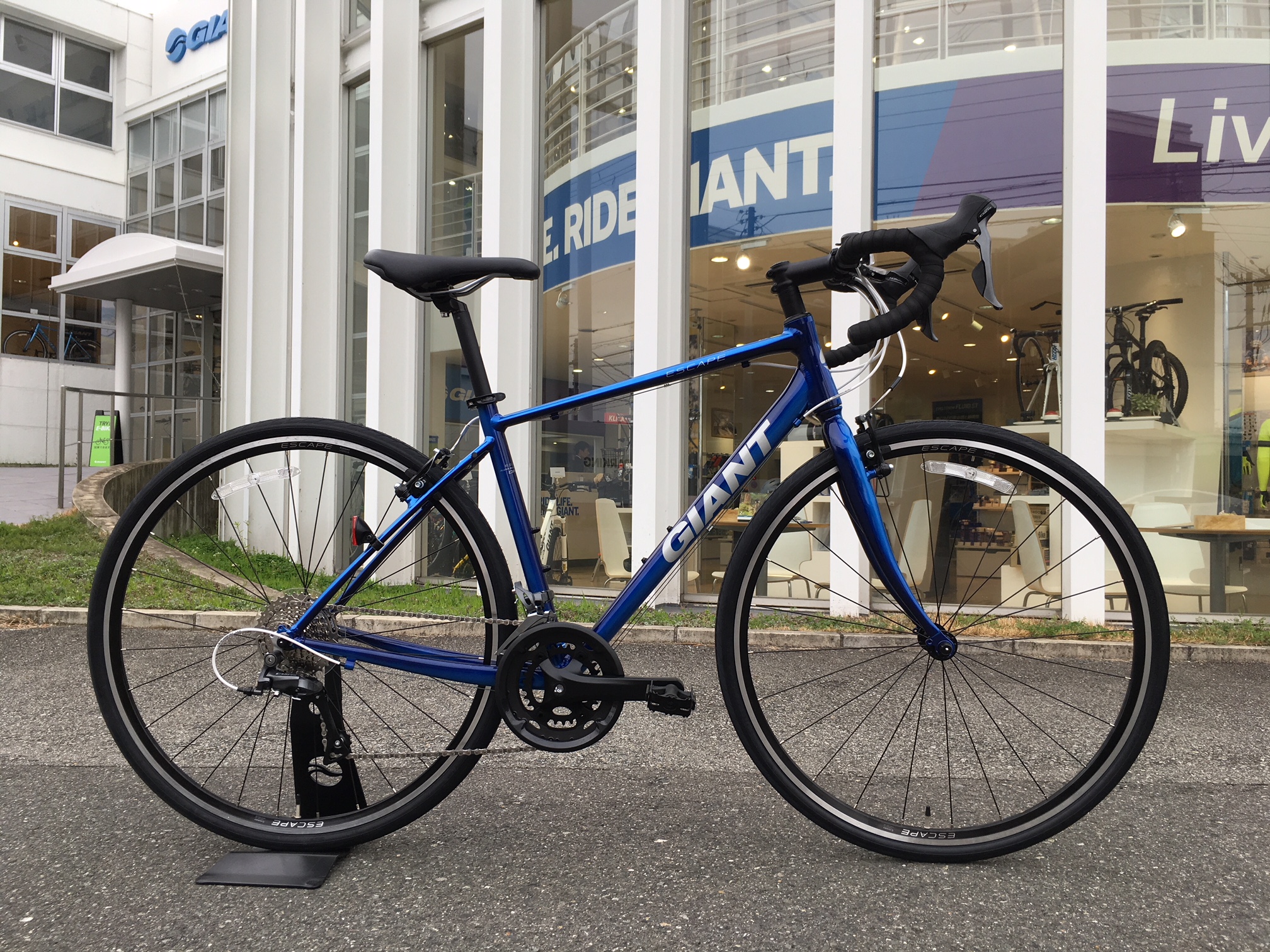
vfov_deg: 48.2
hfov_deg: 61.7
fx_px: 1064
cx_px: 635
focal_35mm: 29
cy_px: 476
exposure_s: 1/127
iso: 25
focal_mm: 4.15
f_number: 2.2
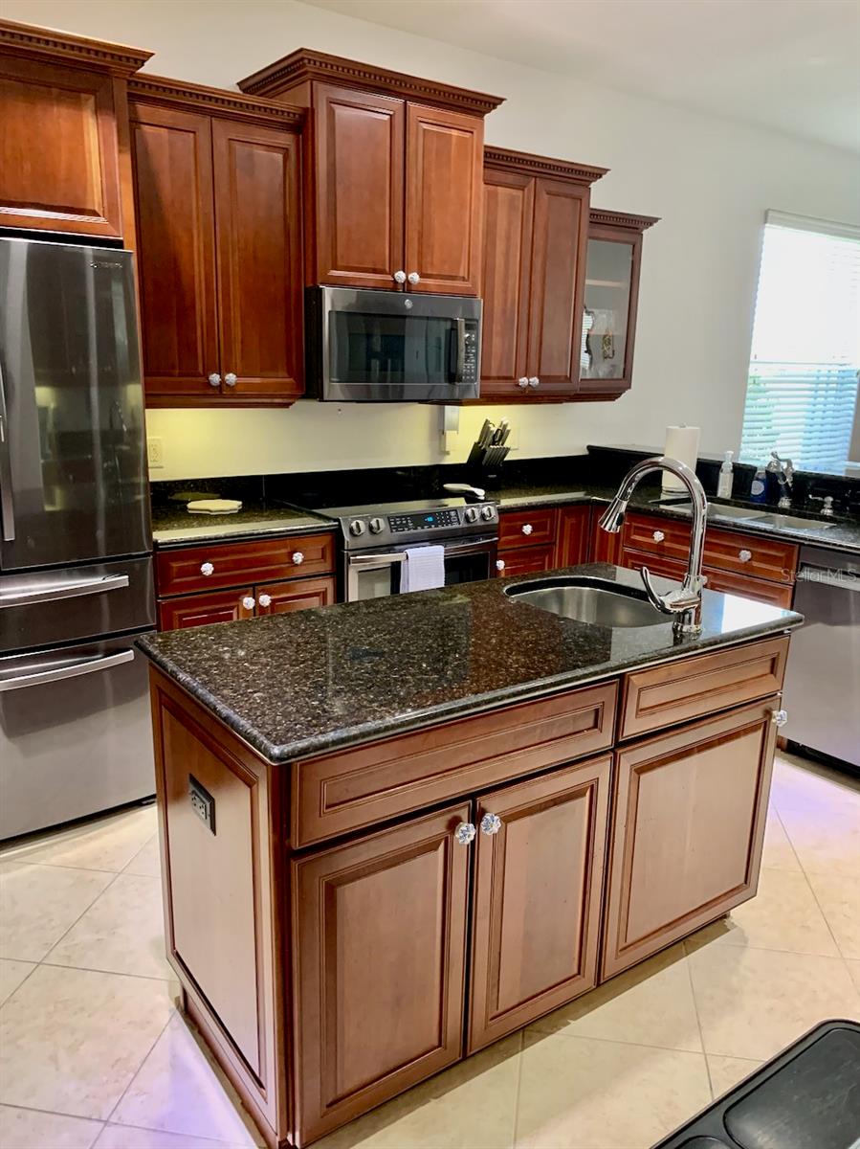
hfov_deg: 53.0
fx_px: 862
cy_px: 574
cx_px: 430
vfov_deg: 67.3
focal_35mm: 26
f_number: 1.8
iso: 250
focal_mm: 4.25
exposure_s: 1/60
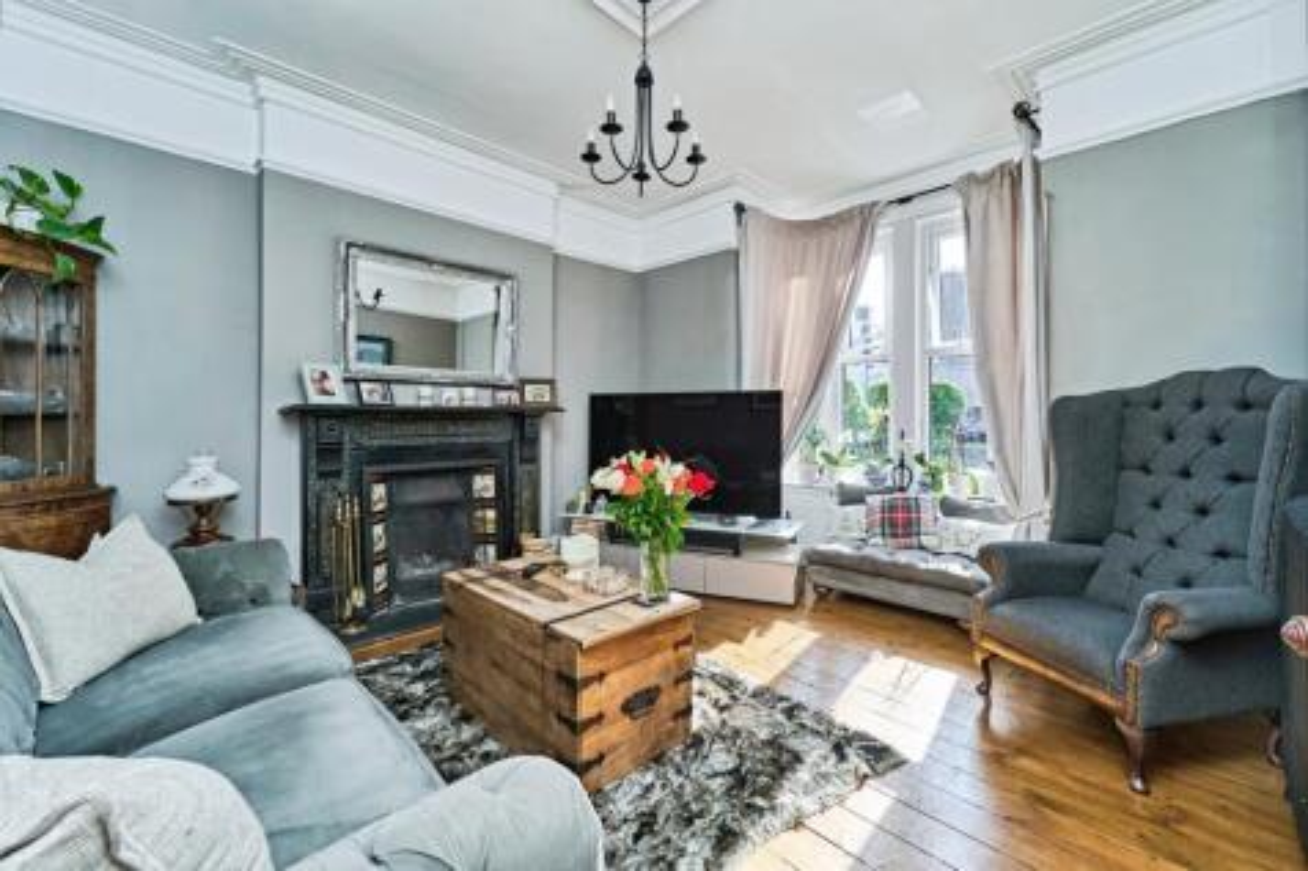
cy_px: 436
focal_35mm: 14
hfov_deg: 104.3
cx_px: 654
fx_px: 508
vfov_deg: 81.2
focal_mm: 14
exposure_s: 1/50
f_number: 8
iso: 160
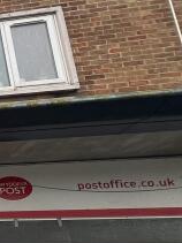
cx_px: -370
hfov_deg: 11.4
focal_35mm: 63
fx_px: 442
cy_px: 183
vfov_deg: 30.2
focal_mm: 1.57
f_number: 1.8
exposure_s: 1/110
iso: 50
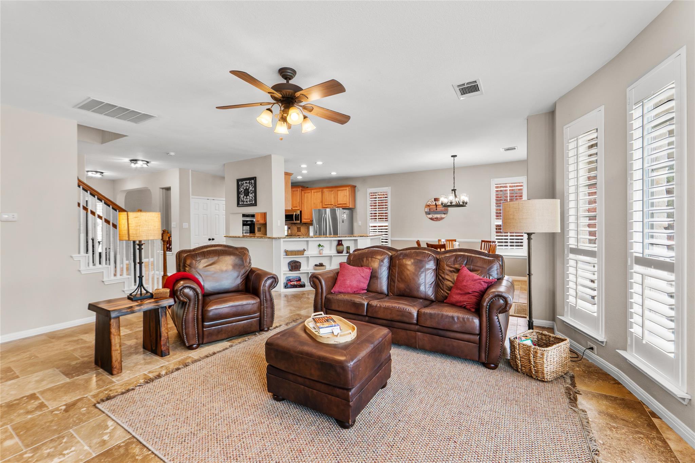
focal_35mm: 15
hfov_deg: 100.4
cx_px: 348
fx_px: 290
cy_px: 232
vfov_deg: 77.3
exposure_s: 1/4
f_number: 9
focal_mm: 10
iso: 200
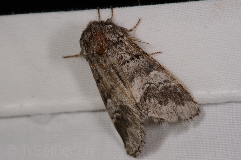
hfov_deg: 16.1
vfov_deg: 10.7
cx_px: 120
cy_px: 80
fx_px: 851
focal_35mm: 128
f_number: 25
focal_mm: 85
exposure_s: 1/60
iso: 100
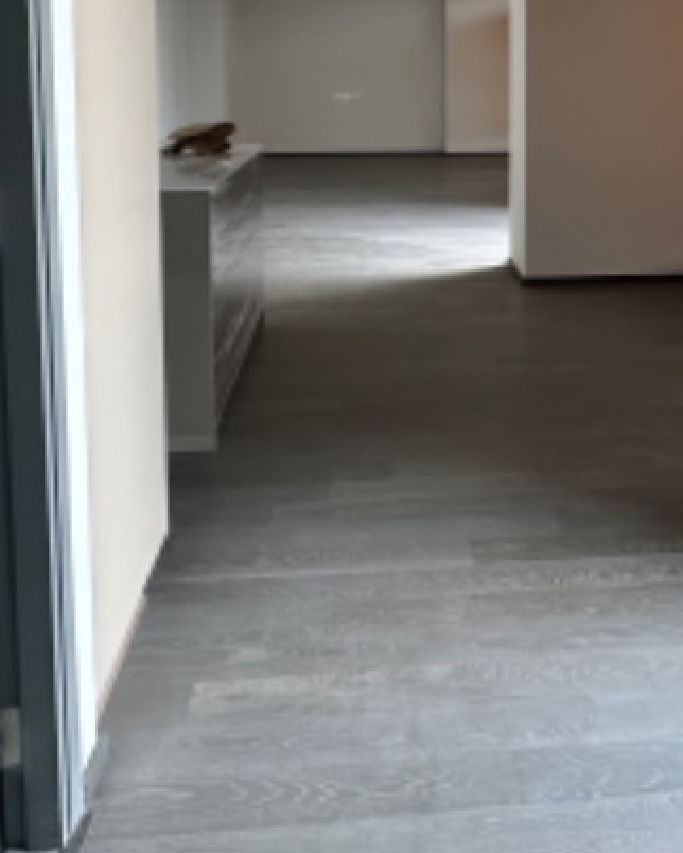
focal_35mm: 34
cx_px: 450
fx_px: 858
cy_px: 132
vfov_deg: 48.7
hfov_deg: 42.9
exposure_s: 1/99
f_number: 2.2
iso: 250
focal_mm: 2.22
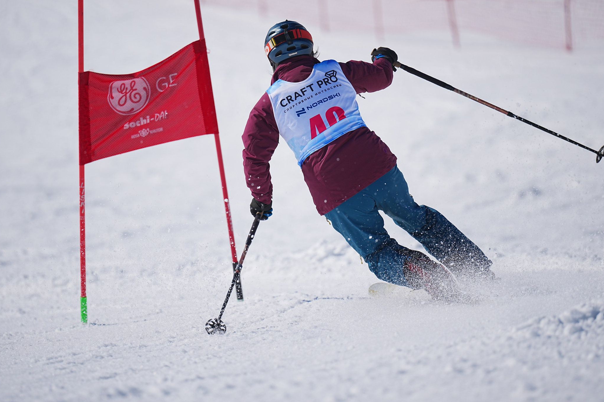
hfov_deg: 8.3
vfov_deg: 5.5
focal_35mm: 249
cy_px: 188
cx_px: 283
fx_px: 4178
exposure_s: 1/4000
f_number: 2.8
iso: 100
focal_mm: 200
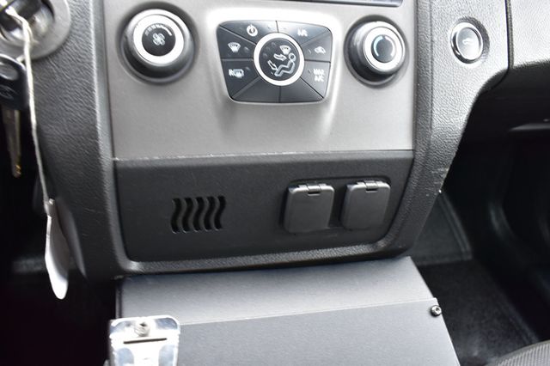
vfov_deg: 41.7
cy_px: 183
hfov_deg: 59.5
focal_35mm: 32
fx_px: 481
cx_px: 275
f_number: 6.3
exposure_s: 1/15
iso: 500
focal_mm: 21
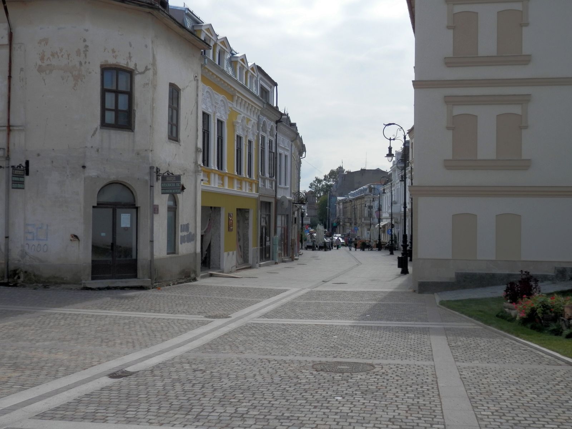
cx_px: 286
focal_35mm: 37
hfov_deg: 50.1
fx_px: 611
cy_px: 214
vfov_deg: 38.7
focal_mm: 6.6
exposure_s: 1/125
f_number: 10.1
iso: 80
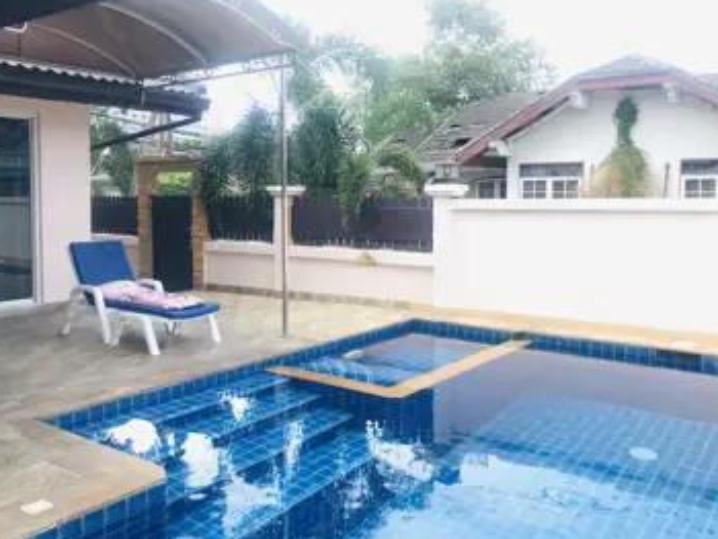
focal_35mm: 32
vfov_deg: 44.1
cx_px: 365
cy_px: 236
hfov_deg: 56.8
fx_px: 664
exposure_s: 1/484
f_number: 1.8
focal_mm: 3.99
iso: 20
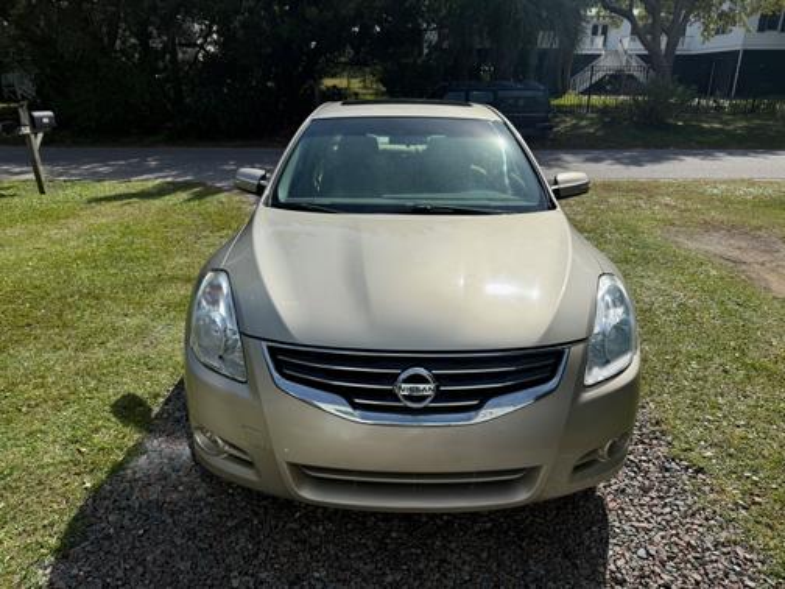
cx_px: 392
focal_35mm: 24
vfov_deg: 56.8
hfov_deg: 71.6
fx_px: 544
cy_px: 294
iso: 100
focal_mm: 6.76
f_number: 1.78
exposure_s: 1/9091
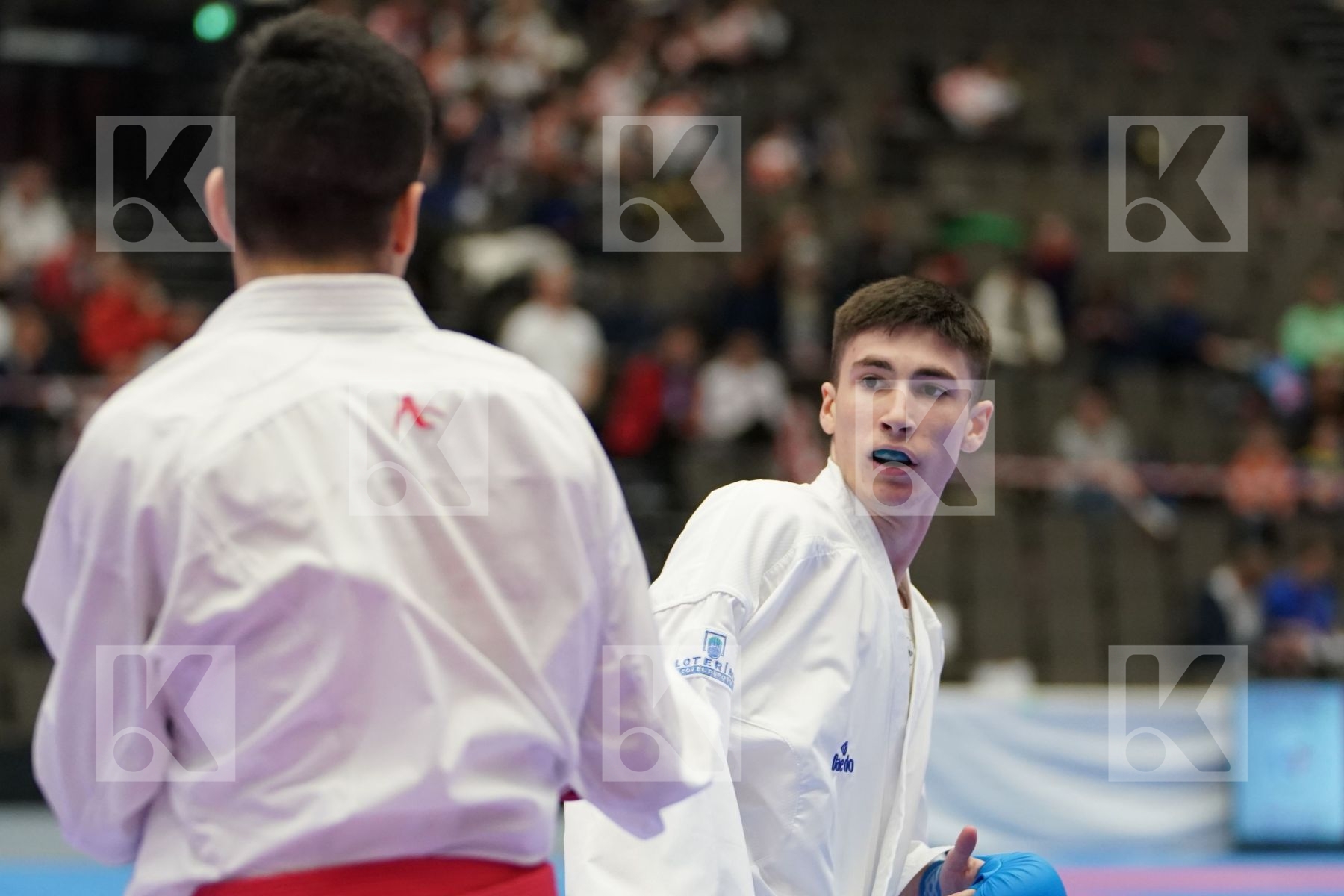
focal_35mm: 186
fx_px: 6943
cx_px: 672
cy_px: 448
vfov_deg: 7.4
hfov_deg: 11.1
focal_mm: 124
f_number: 2.8
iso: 3200
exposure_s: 1/1000
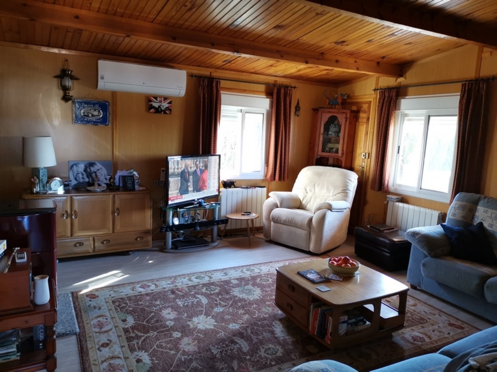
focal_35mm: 27
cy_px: 186
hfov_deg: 65.3
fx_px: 388
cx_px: 248
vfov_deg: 51.4
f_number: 1.8
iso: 320
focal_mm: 5.58
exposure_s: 1/50
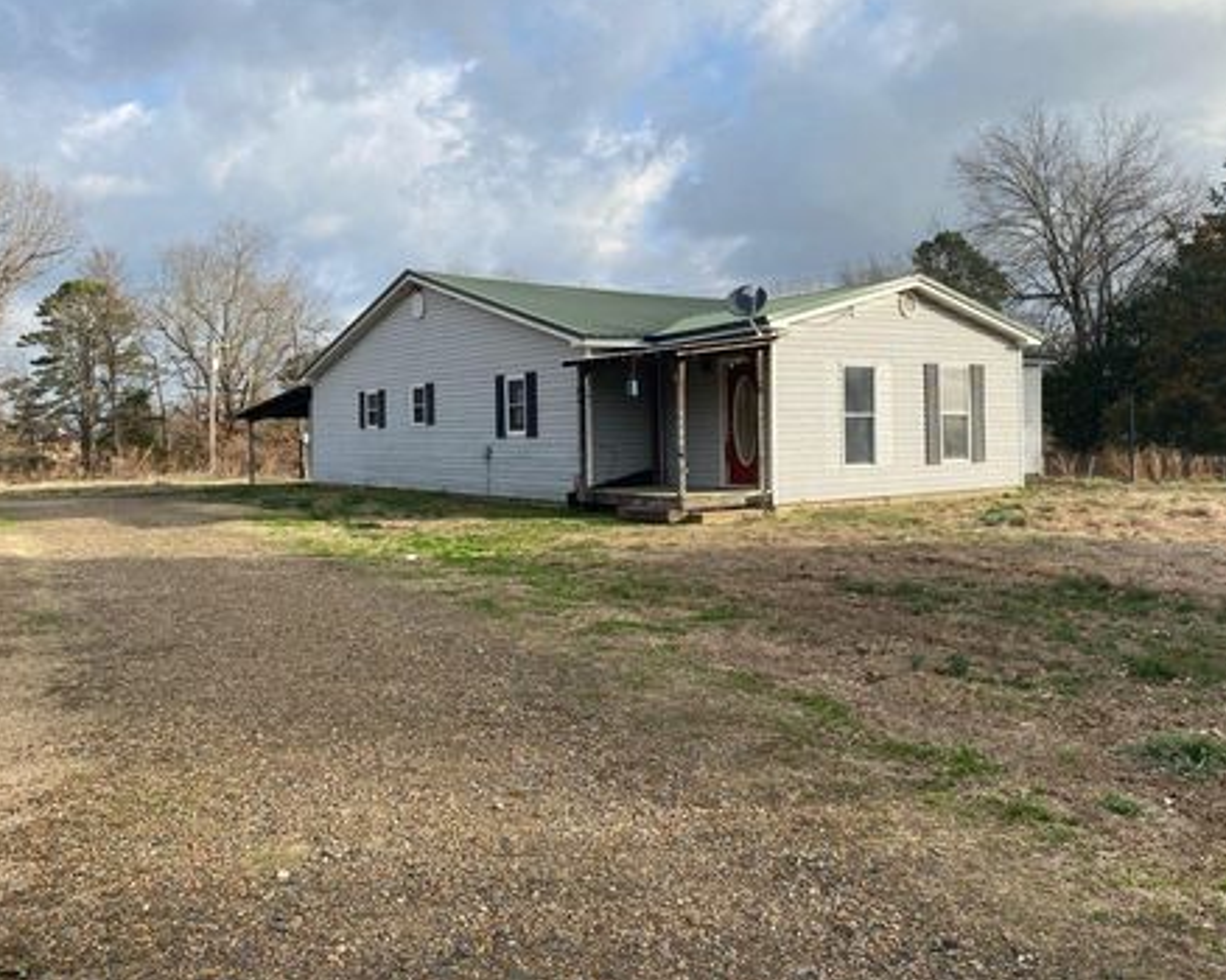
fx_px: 1052
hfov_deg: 60.4
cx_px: 672
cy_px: 463
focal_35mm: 29
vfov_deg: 49.9
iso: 32
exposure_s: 1/1866
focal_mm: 4.25
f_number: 1.8
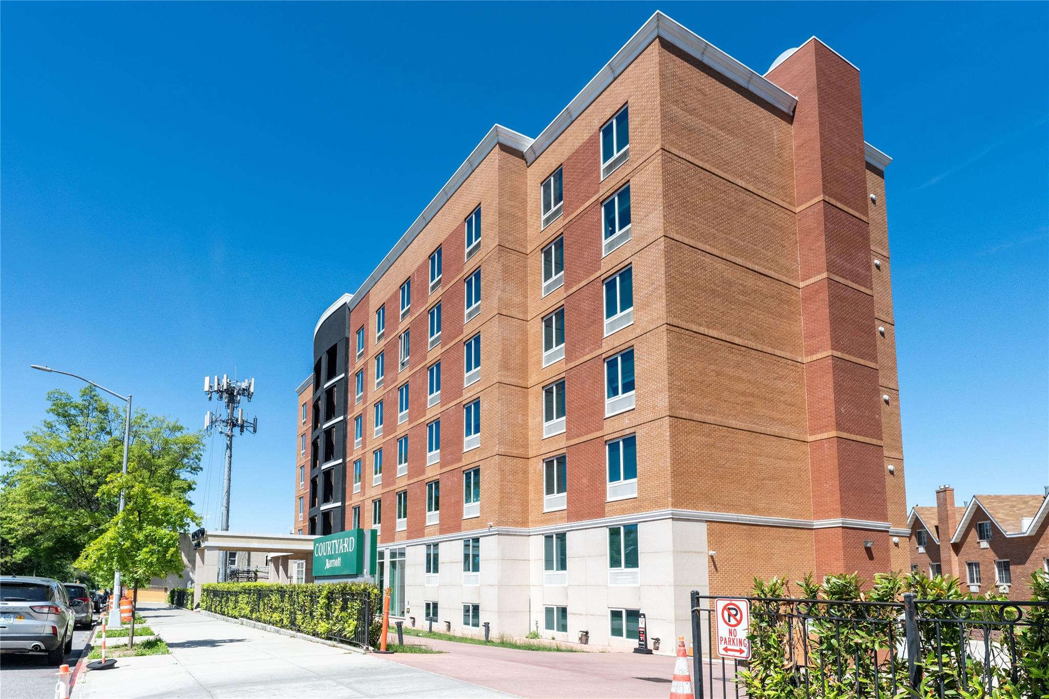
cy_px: 350
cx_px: 524
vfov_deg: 63.2
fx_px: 568
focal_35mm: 20
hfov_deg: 85.4
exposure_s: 1/8000
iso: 800
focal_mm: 19.5
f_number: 8
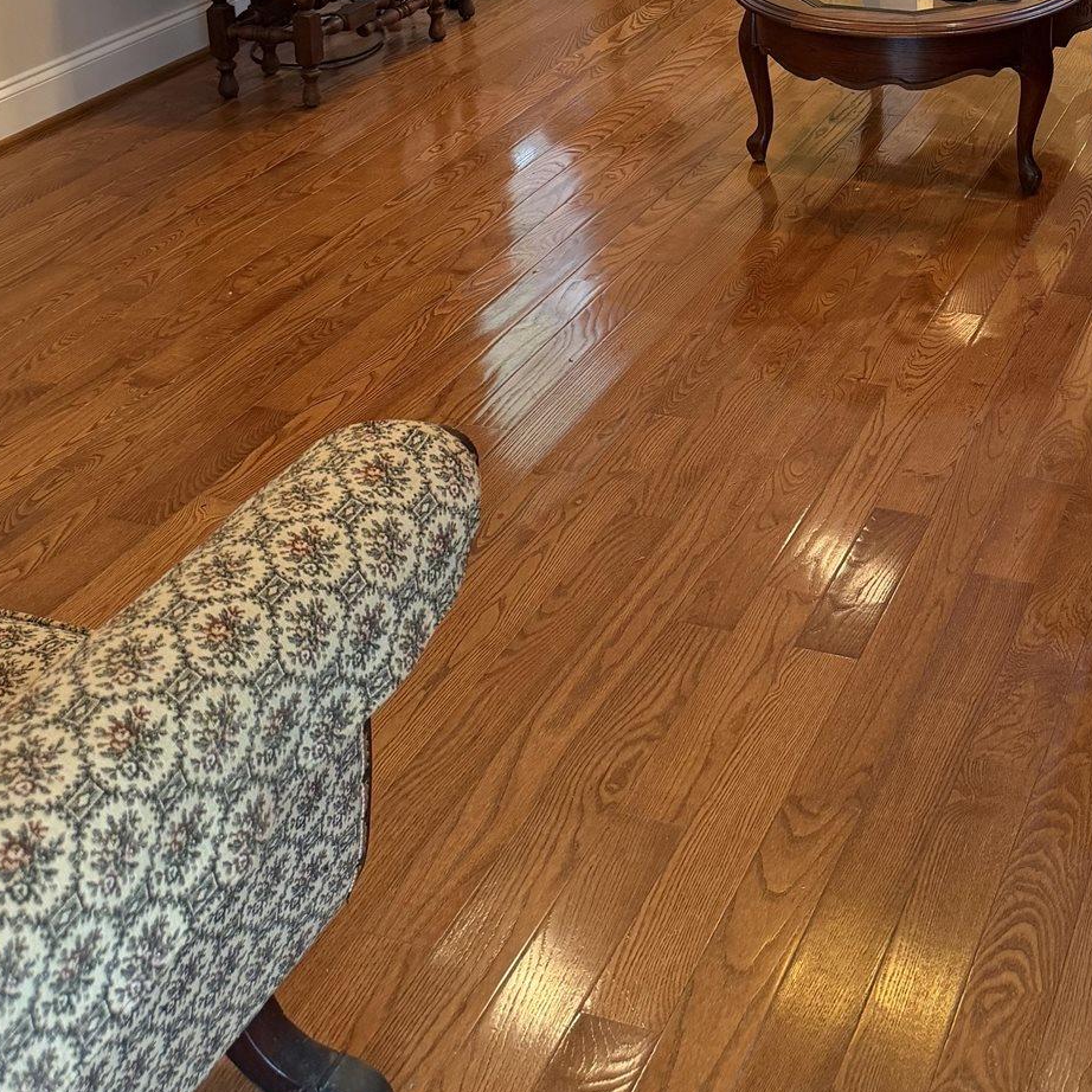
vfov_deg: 29.6
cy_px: -49
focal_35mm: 53
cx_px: 841
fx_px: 1892
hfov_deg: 31.5
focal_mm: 6.76
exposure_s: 1/60
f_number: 1.78
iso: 200
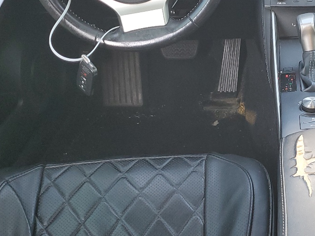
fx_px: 564
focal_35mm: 62
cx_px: 296
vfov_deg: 23.6
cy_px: 116
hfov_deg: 29.6
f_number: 1.5
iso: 87
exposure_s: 1/120
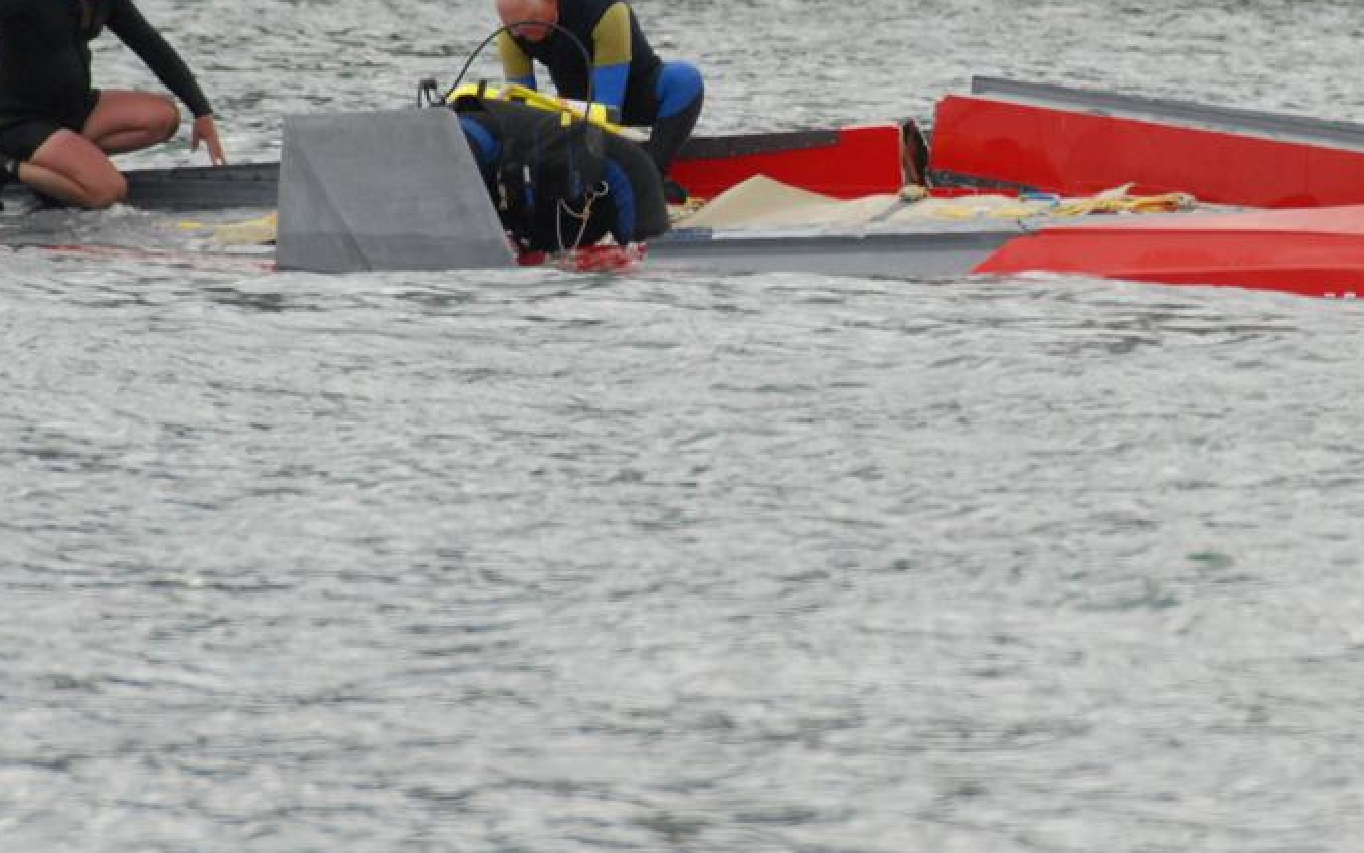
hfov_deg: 3.6
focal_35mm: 578
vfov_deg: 2.3
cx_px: 921
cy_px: 206
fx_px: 21490
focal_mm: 200
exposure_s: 1/1000
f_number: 7.1
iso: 800
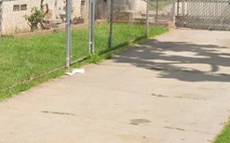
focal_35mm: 93
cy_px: 6
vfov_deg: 13.9
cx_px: -148
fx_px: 583
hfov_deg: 18.7
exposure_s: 1/400
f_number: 9
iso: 640
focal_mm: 22
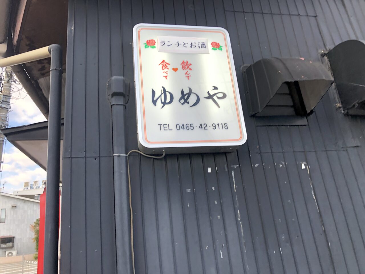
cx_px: 182
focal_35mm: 28
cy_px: 137
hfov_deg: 63.4
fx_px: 295
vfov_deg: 49.7
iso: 20
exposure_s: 1/209
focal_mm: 4
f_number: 1.8
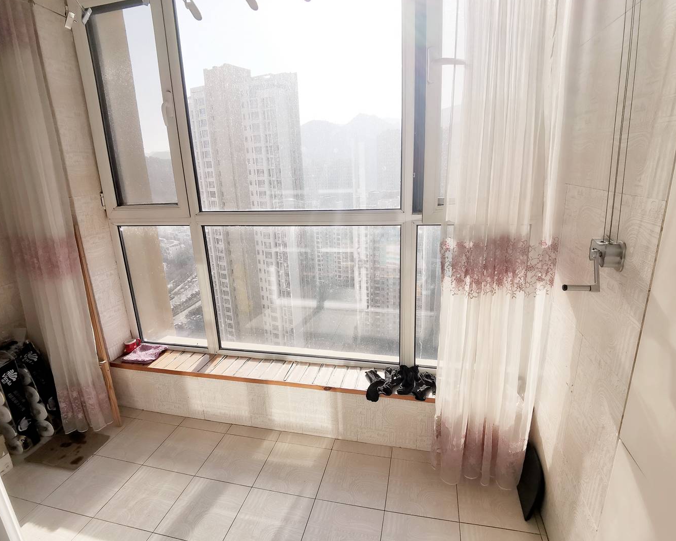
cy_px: 269
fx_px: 360
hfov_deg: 86.4
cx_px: 337
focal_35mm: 18
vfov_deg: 73.8
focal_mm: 2.26
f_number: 2.2
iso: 50
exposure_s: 1/1404
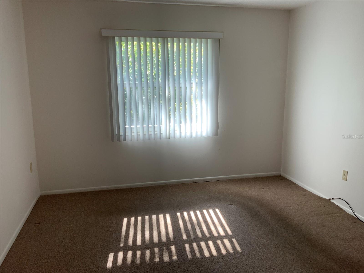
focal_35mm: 29
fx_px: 305
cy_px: 136
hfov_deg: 61.7
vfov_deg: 48.2
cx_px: 182
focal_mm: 3
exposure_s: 1/120
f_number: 1.8
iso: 64
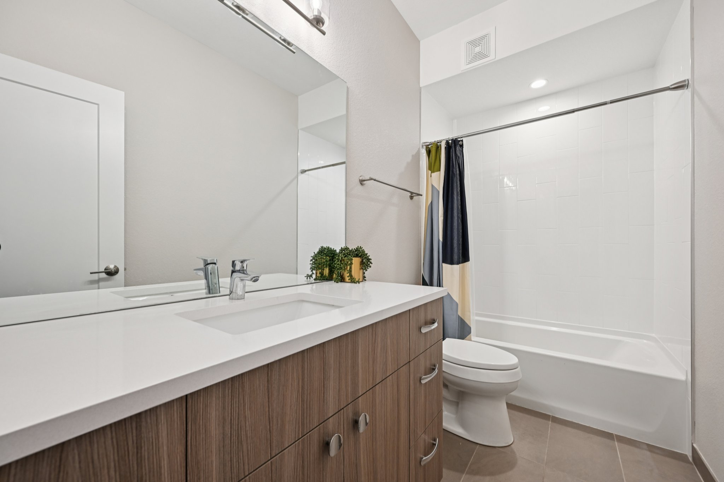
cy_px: 241
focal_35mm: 14
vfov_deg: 81.2
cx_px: 362
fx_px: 282
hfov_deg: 104.3
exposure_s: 1/15
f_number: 8
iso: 360
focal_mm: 14
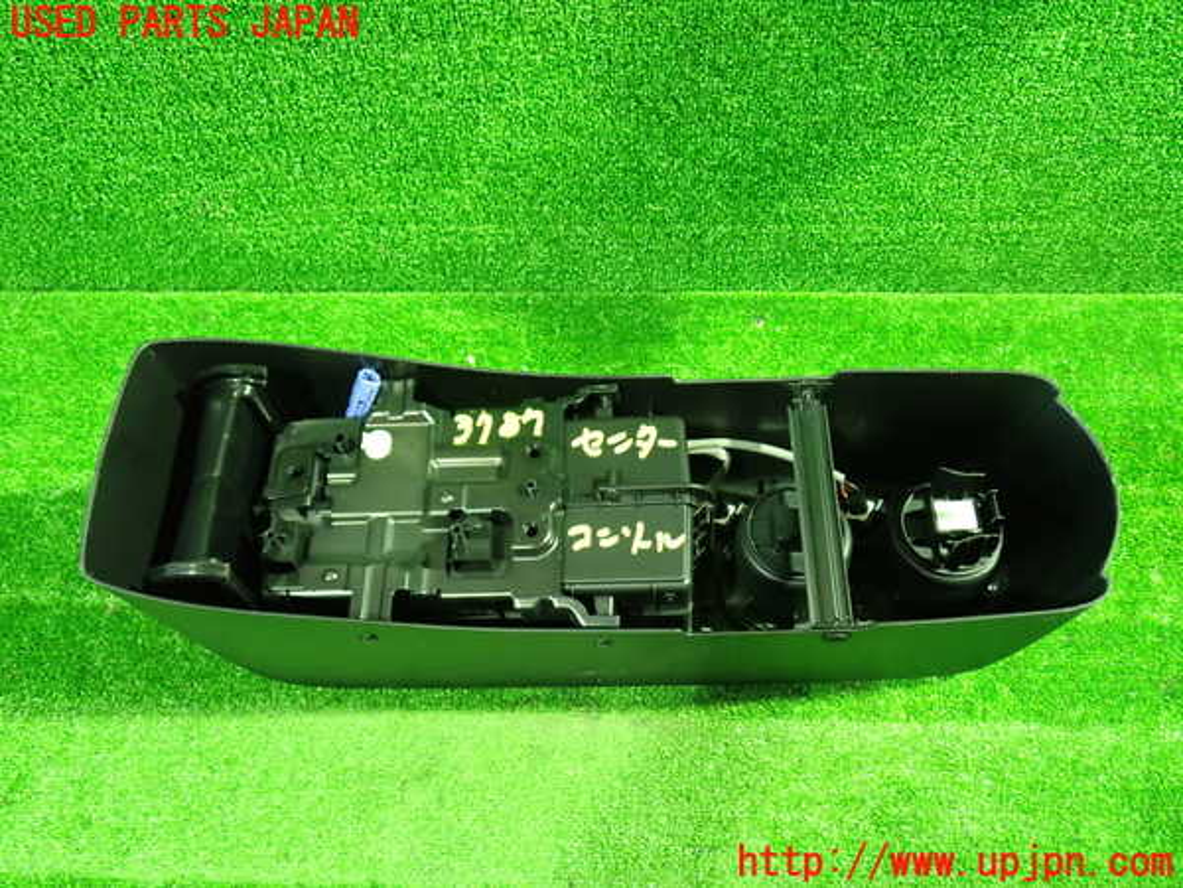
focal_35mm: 30
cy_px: 444
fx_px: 1025
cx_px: 592
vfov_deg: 46.8
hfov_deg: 60.0
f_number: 2.3
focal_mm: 5.4
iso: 800
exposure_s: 1/13
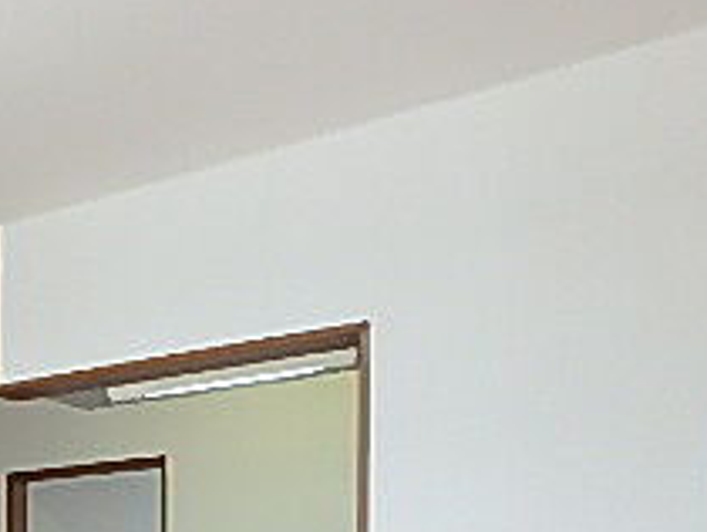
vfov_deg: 20.5
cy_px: 737
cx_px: -118
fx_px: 1309
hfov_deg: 27.1
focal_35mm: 64
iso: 160
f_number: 3.5
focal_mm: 3.7
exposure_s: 1/60
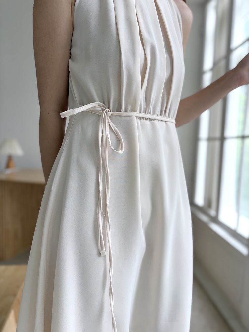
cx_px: 124
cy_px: 166
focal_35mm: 26
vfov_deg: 67.3
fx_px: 249
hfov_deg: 53.1
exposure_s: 1/120
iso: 40
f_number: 1.6
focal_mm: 5.96
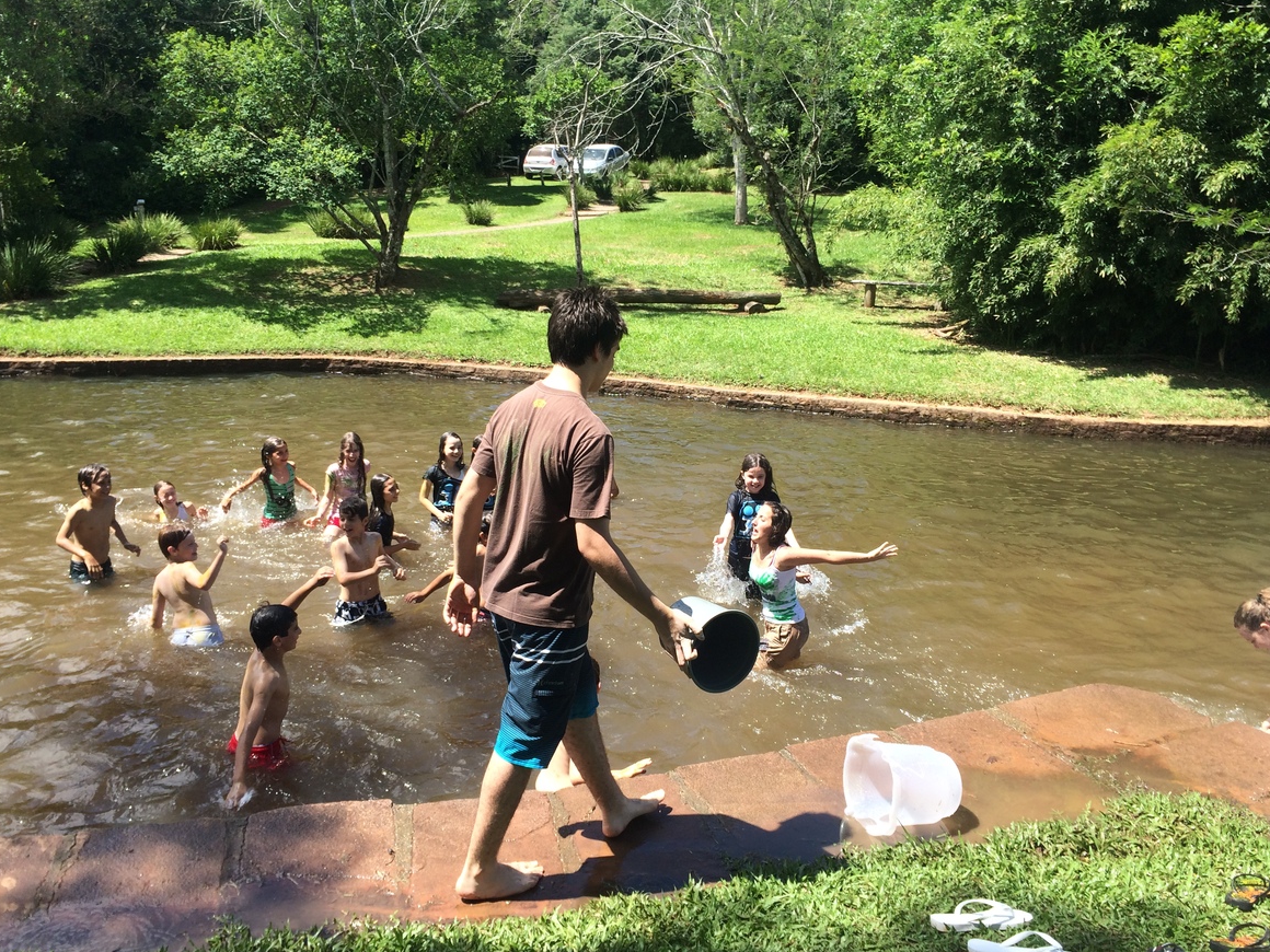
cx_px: 632
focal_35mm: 30
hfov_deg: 60.0
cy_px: 473
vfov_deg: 46.8
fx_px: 1101
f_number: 2.2
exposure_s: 1/892
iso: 32
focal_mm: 4.15
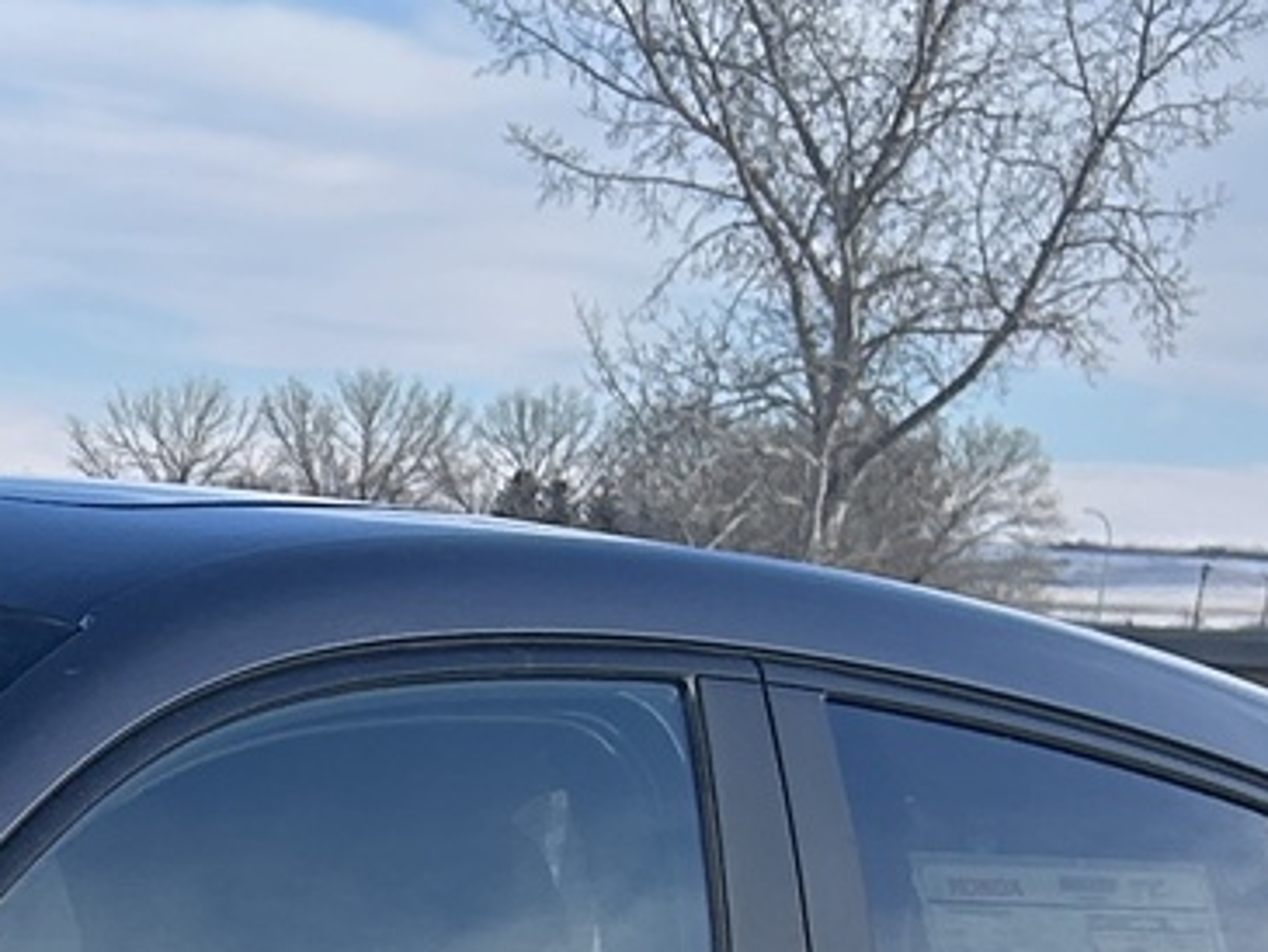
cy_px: 1869
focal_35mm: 146
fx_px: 5350
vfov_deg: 9.5
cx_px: -994
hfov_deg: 12.4
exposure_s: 1/2165
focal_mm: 5.7
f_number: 1.5
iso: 50
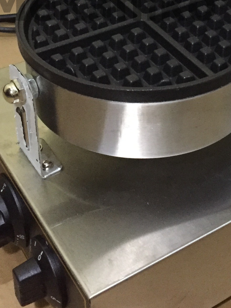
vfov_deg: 25.4
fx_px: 650
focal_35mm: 73
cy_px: 0
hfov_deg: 20.0
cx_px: 177
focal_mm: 4.15
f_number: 2.2
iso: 320
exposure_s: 1/15
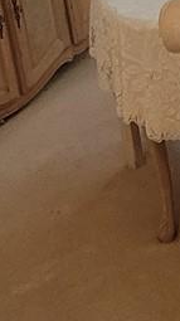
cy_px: -42
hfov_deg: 12.4
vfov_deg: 22.5
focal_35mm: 89
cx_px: 320
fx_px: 757
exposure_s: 1/30
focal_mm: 2.2
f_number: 2.2
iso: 400
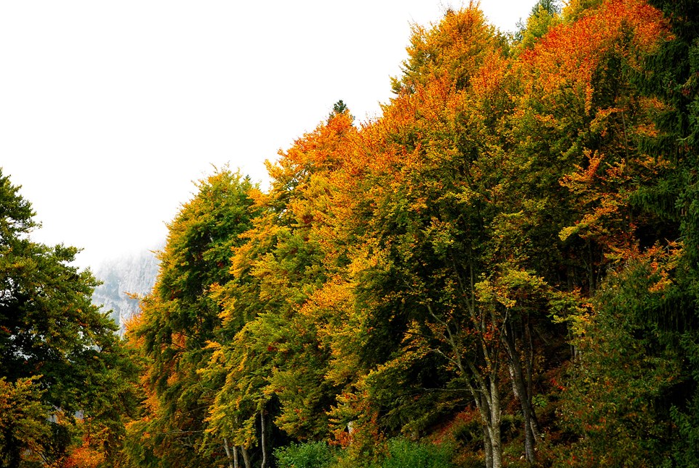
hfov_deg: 14.3
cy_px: 224
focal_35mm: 143
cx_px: 343
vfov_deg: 9.6
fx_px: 2779
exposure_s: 1/100
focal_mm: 90
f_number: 4.5
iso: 200
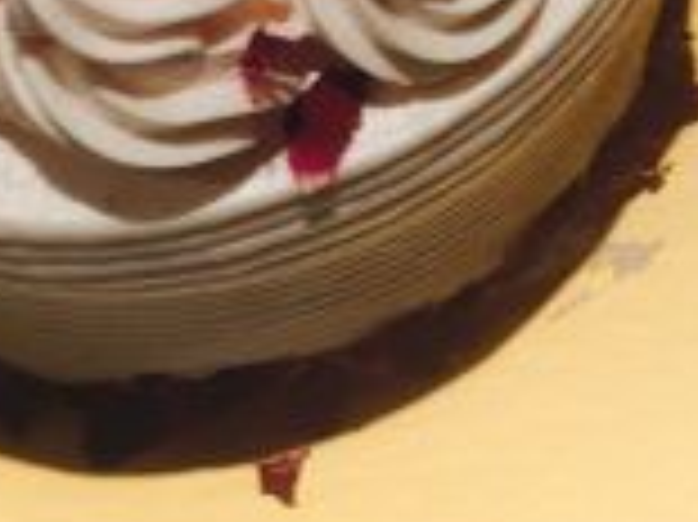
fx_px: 2639
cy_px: -101
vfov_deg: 11.1
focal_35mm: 131
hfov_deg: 14.5
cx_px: 856
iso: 25
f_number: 2.2
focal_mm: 4.15
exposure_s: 1/50
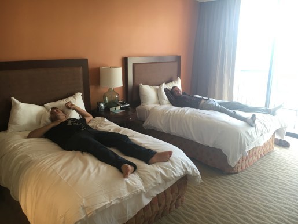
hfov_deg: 61.7
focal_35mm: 29
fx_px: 250
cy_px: 112
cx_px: 149
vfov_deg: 48.2
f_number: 2.2
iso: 64
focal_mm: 4.15
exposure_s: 1/30
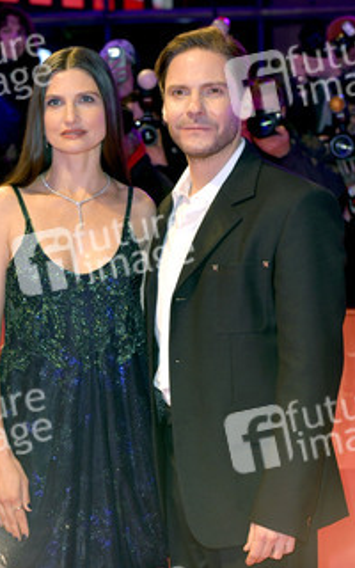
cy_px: 343
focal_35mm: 84
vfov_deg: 24.6
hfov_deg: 15.5
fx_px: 1300
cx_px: 154
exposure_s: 1/250
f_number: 5.6
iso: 1600
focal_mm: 66
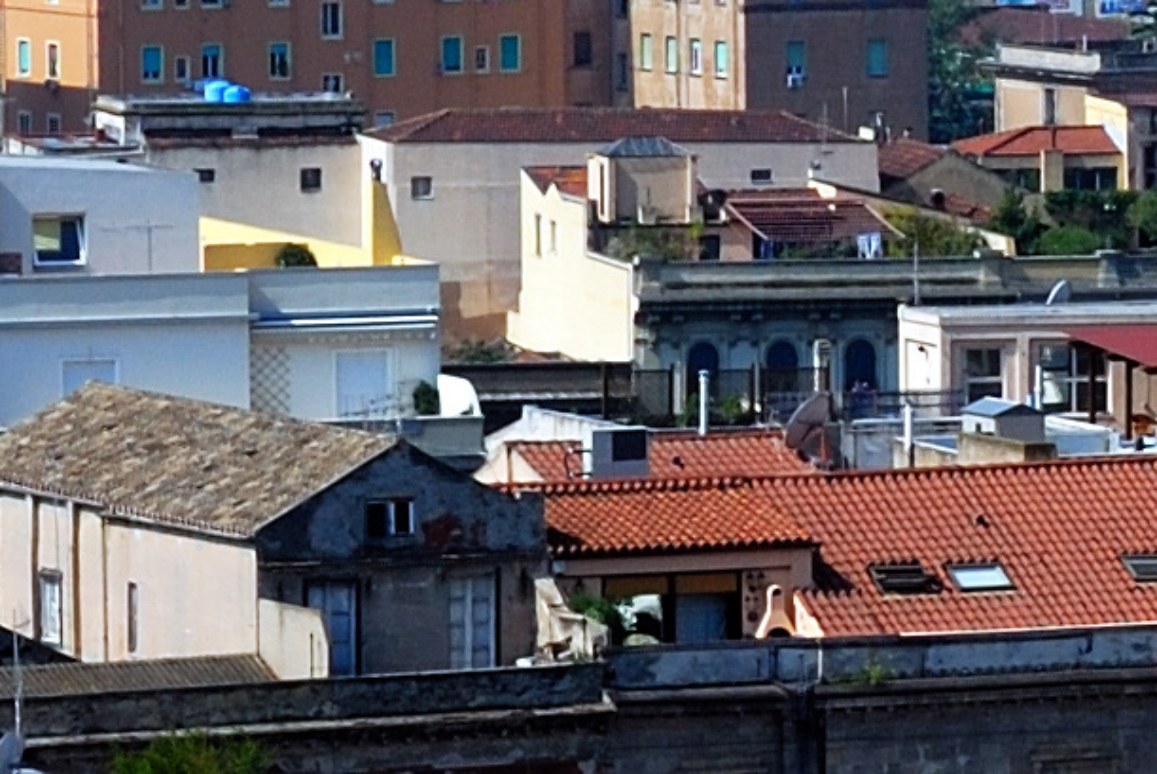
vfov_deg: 2.9
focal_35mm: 475
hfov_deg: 4.2
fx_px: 15284
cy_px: 1188
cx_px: 3496
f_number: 9
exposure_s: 1/250
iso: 100
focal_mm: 50
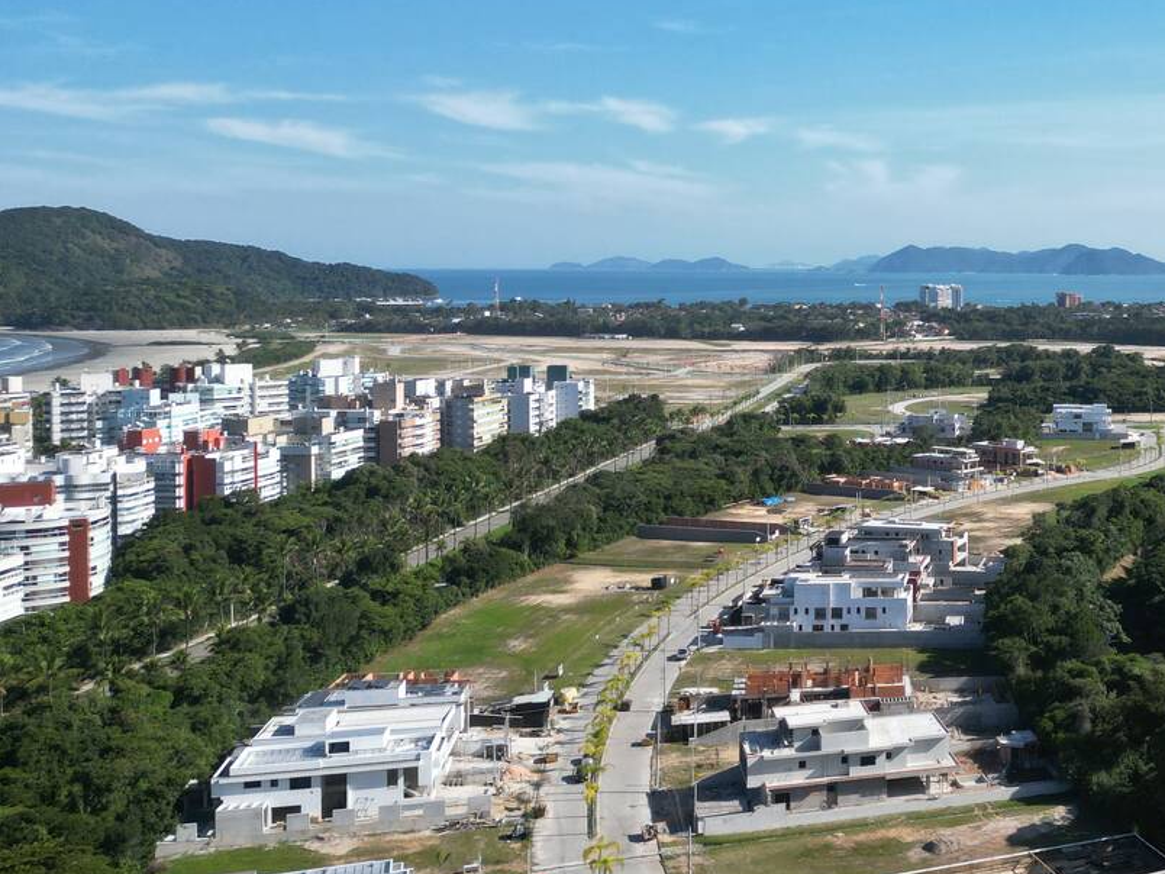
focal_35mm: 43
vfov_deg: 33.3
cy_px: 303
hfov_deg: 40.6
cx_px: 1042
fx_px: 1447
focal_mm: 6.72
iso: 110
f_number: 1.7
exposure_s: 1/2500
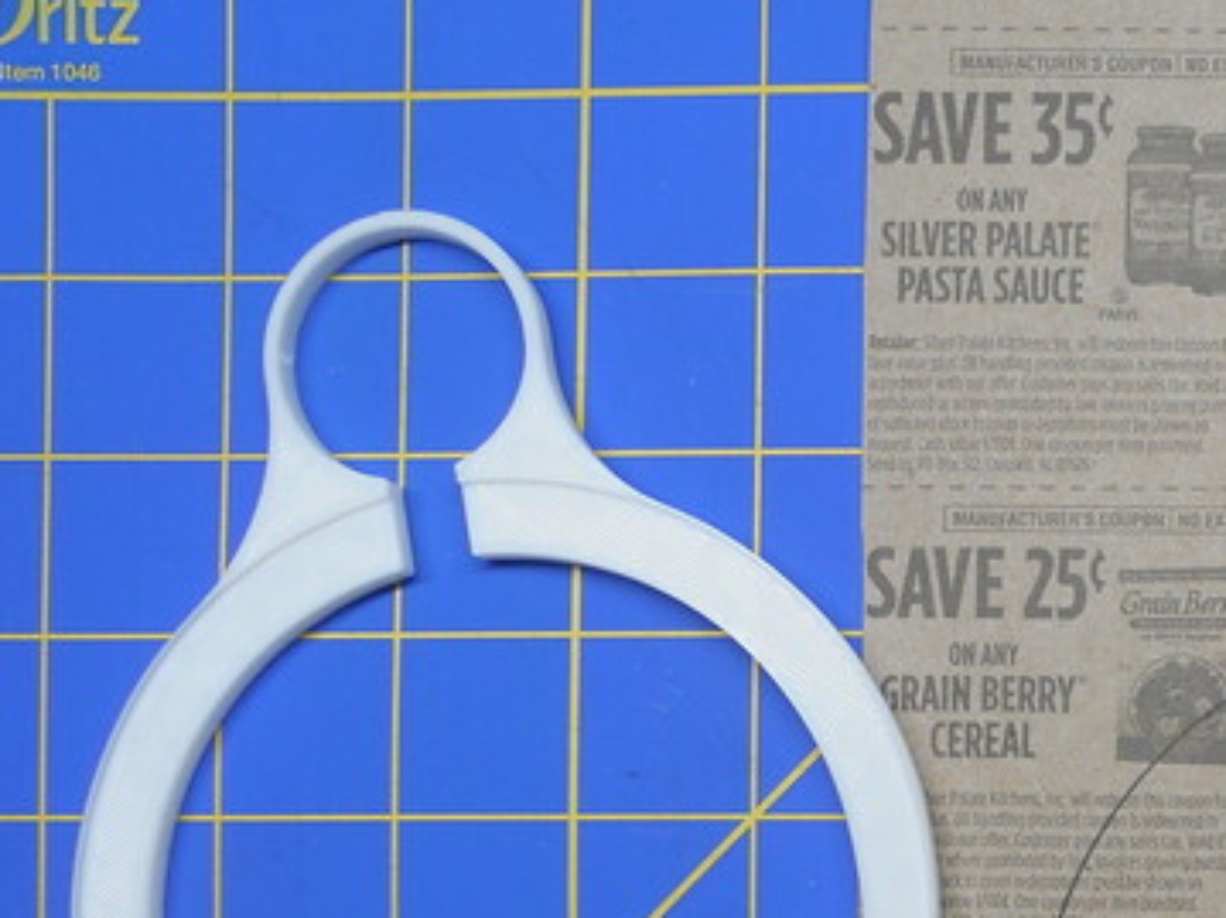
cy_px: 945
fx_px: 2054
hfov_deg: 30.0
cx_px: 1328
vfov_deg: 24.0
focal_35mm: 58
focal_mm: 4.6
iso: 80
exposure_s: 1/125
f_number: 3.2
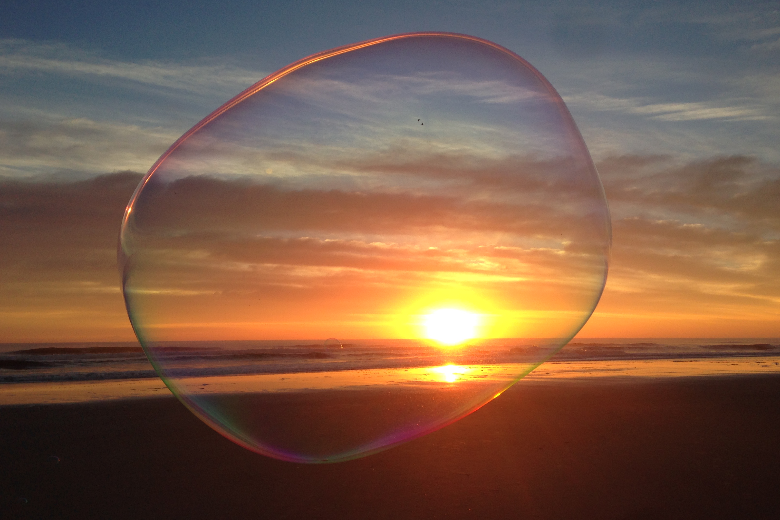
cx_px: 391
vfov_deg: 37.8
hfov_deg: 54.4
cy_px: 250
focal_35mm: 35
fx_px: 758
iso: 50
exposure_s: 1/570
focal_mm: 4.12
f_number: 2.4
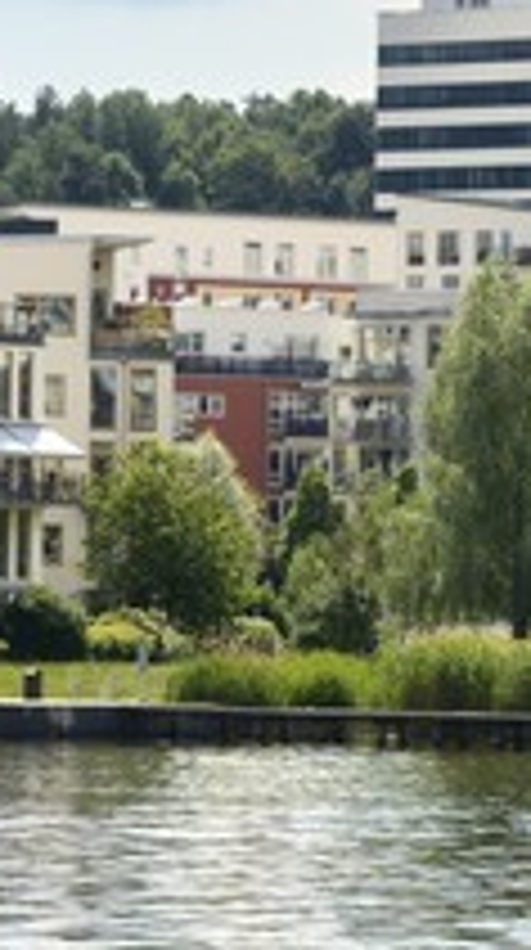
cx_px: 378
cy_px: 378
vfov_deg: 5.2
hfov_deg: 2.9
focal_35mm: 418
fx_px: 10509
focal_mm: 200
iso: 200
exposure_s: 1/320
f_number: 11
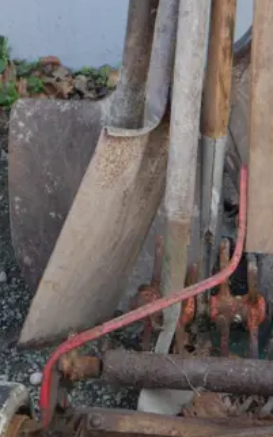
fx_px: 1367
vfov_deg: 18.1
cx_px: 232
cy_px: 201
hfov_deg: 11.3
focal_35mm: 115
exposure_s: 1/80
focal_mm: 17
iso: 200
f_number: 4
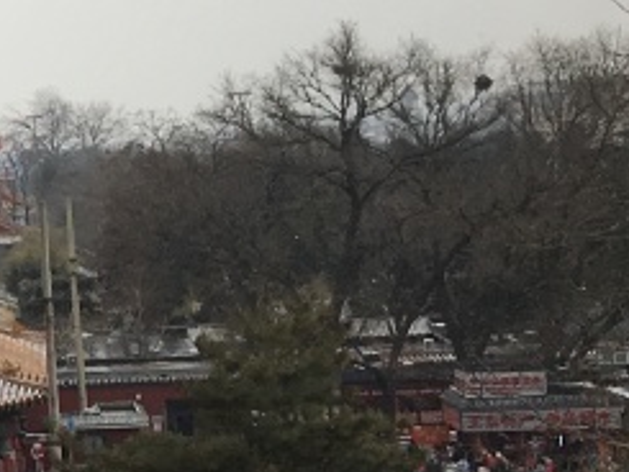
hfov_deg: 11.4
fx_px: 2582
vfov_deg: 10.5
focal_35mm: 142
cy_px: 190
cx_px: -891
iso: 25
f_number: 2.2
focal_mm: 4.15
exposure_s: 1/739
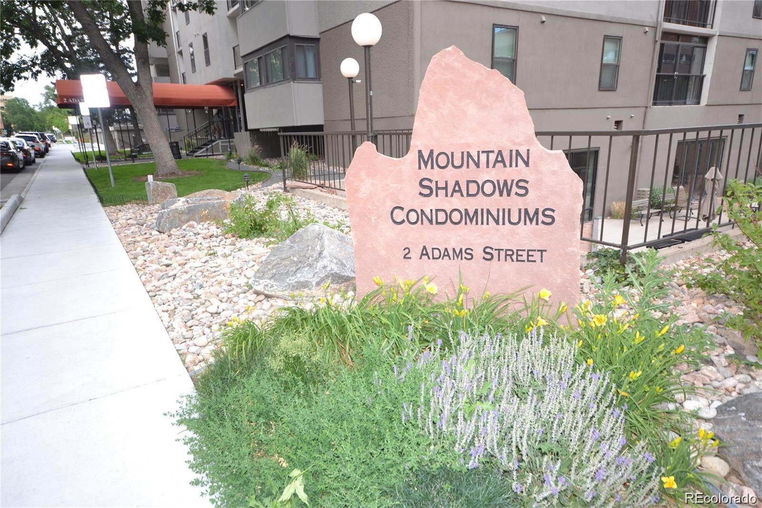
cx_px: 381
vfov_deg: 56.1
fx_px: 476
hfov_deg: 77.3
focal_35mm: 22
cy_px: 254
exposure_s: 1/125
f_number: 5.6
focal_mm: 15
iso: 250
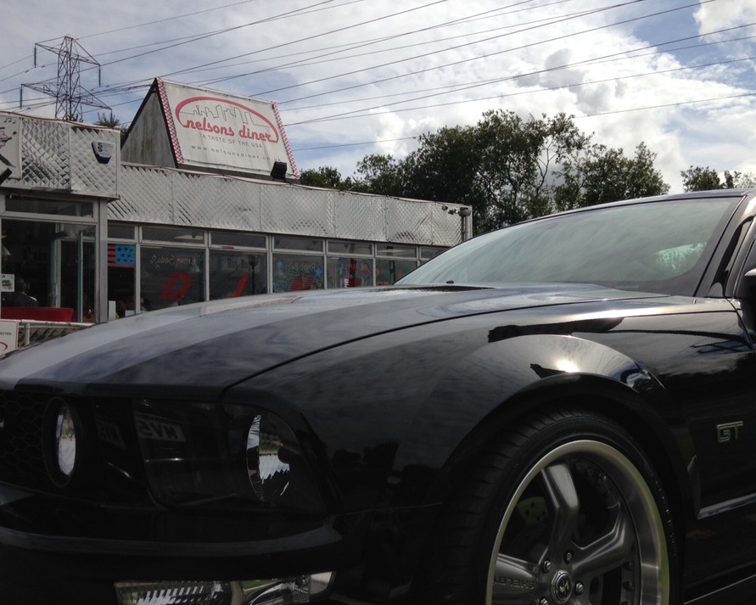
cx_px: 394
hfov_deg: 49.1
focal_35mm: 37
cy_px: 291
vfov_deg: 40.1
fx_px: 828
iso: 50
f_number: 2.4
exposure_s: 1/2857
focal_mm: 4.12
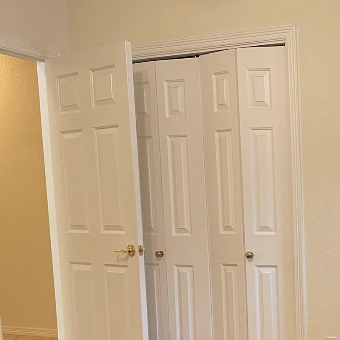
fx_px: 645
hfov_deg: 26.4
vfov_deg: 28.3
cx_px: 405
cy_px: 311
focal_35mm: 58
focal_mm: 4.2
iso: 125
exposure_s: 1/60
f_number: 1.6
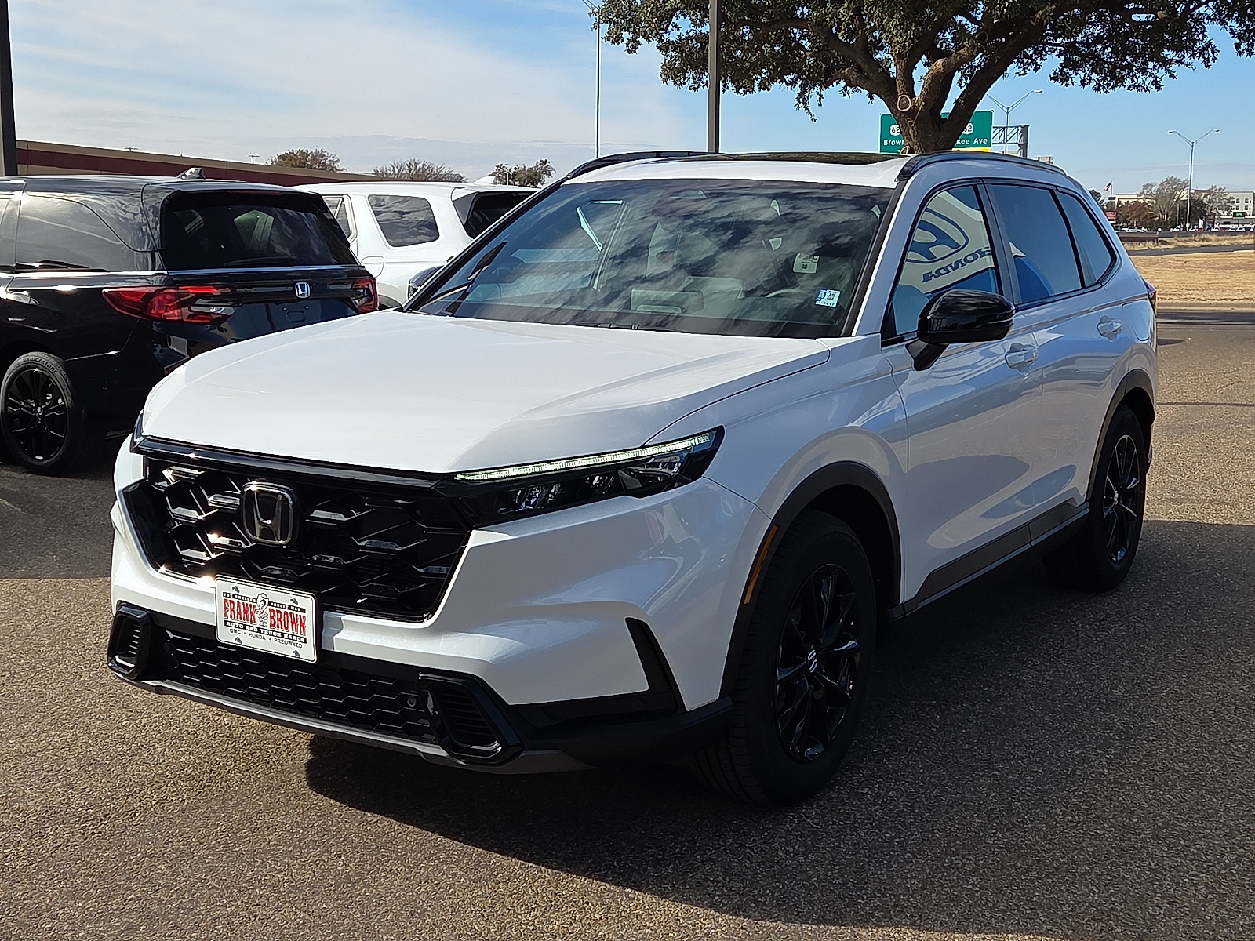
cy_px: 470
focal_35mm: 44
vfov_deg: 32.9
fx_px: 1595
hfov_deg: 42.9
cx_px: 628
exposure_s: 1/5000
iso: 76
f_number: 1.8
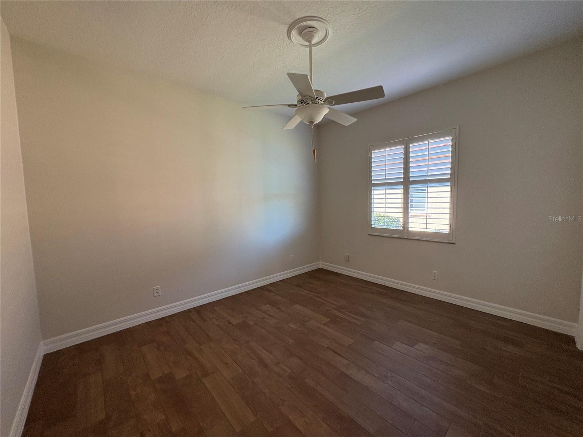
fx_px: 236
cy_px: 218
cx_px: 292
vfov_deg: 85.7
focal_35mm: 14
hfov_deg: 102.1
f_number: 2.2
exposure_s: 1/98
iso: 200
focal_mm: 2.22
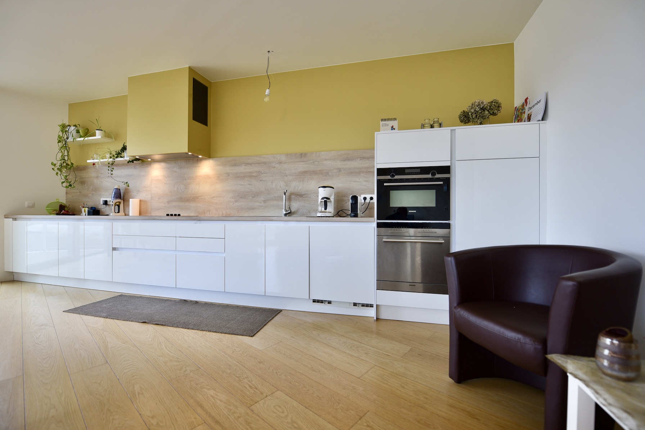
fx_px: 269
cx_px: 322
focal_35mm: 15
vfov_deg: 77.3
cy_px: 214
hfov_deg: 100.4
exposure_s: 1/50
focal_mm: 14
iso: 200
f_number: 2.8
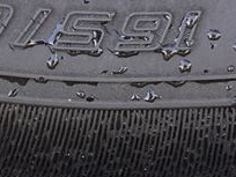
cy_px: 139
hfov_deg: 12.0
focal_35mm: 163
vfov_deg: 9.1
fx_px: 1111
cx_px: -13
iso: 50
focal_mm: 5.96
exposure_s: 1/151
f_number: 1.6
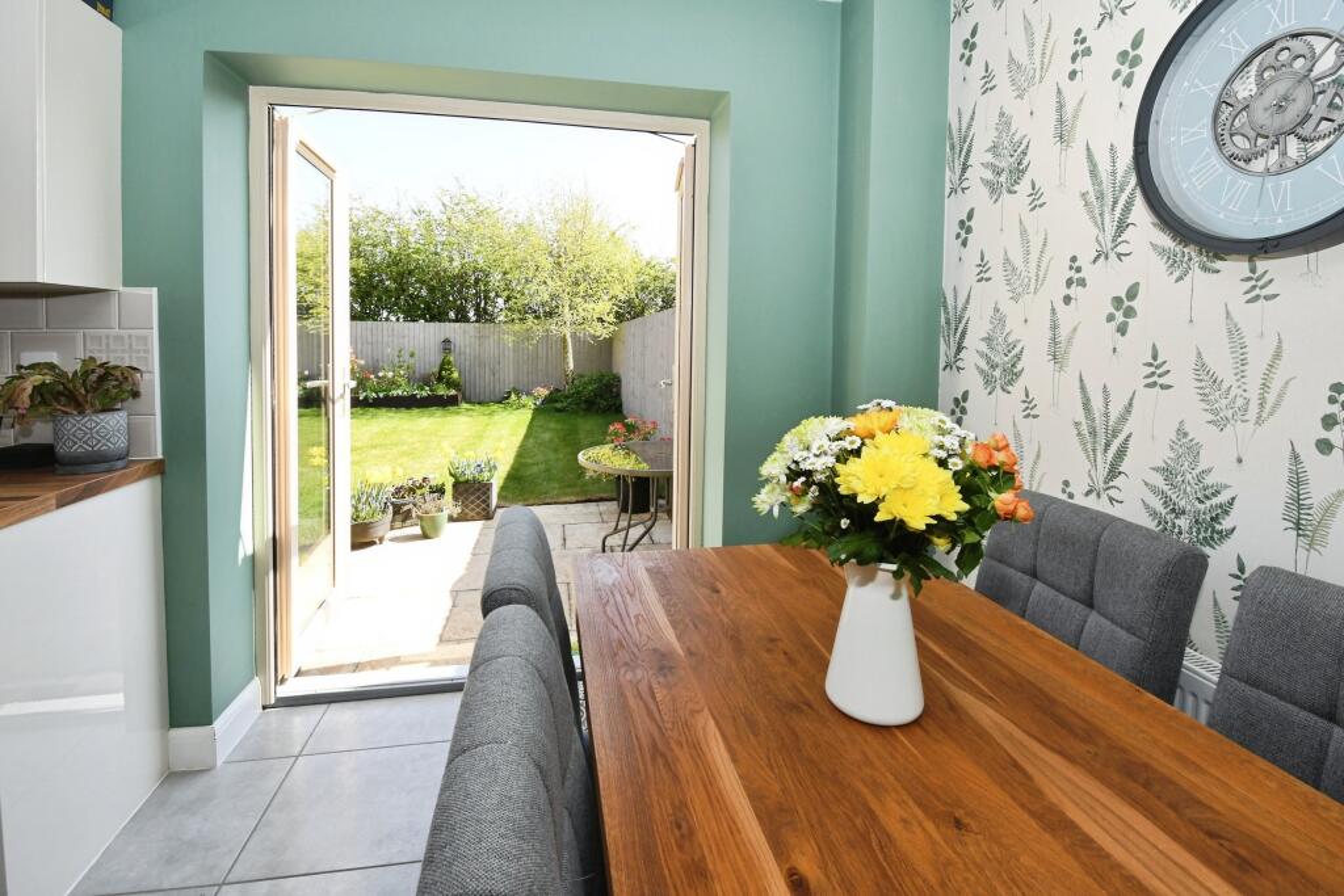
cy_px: 448
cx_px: 672
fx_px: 560
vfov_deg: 77.3
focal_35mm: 15
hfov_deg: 100.4
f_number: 9
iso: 800
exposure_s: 1/250
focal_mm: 10
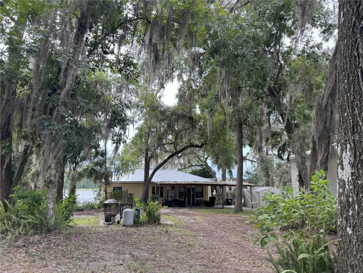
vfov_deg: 56.8
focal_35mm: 24
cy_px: 136
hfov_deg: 71.6
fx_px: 252
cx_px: 182
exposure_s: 1/275
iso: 80
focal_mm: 6.76
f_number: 1.78
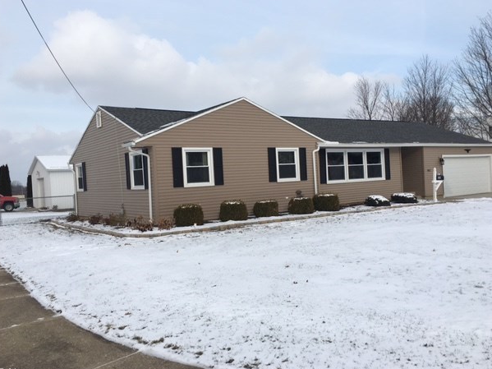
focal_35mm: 31
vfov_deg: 45.4
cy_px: 184
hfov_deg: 58.4
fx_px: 441
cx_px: 242
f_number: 2.2
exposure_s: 1/1637
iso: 25
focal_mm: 4.15
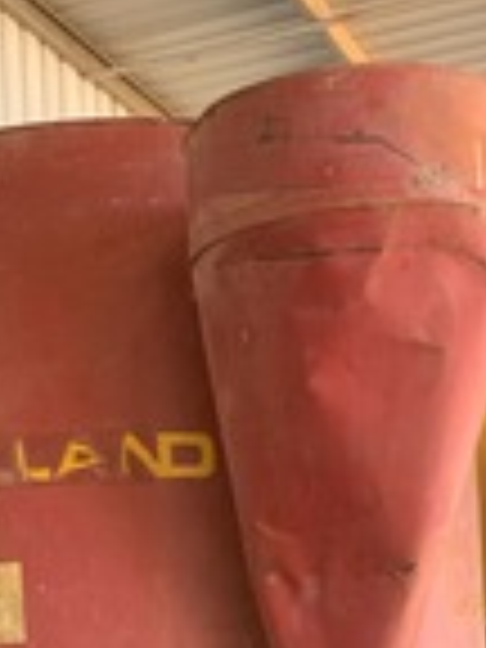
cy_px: 738
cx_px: 374
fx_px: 1348
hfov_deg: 20.3
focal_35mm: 72
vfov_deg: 24.9
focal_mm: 4.25
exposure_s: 1/121
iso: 64
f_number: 1.8
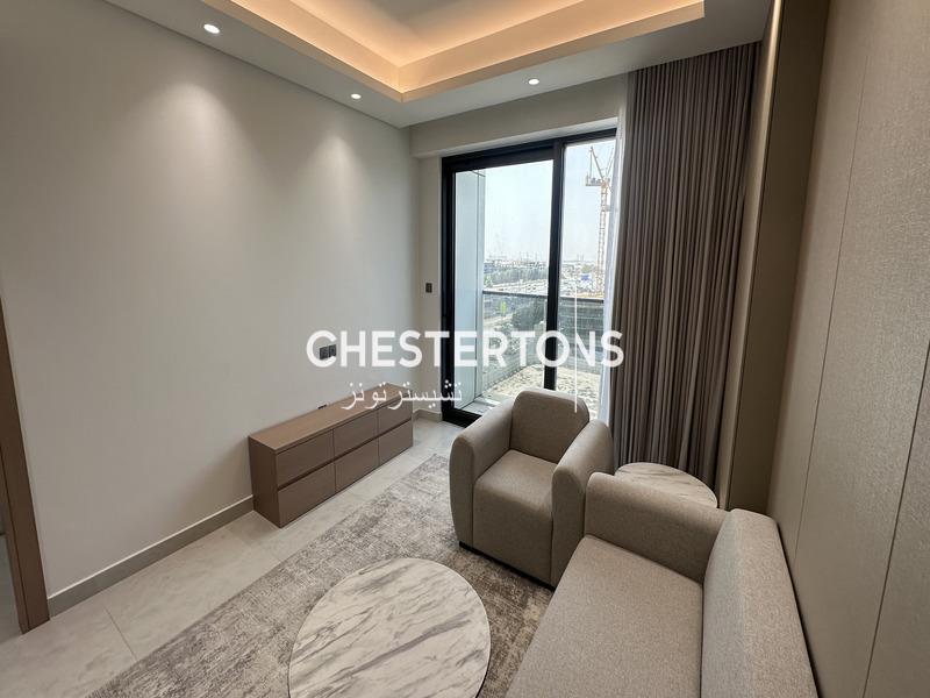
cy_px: 349
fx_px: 376
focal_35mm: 14
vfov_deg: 85.7
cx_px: 465
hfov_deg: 102.1
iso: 50
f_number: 2.2
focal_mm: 2.22
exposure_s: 1/100
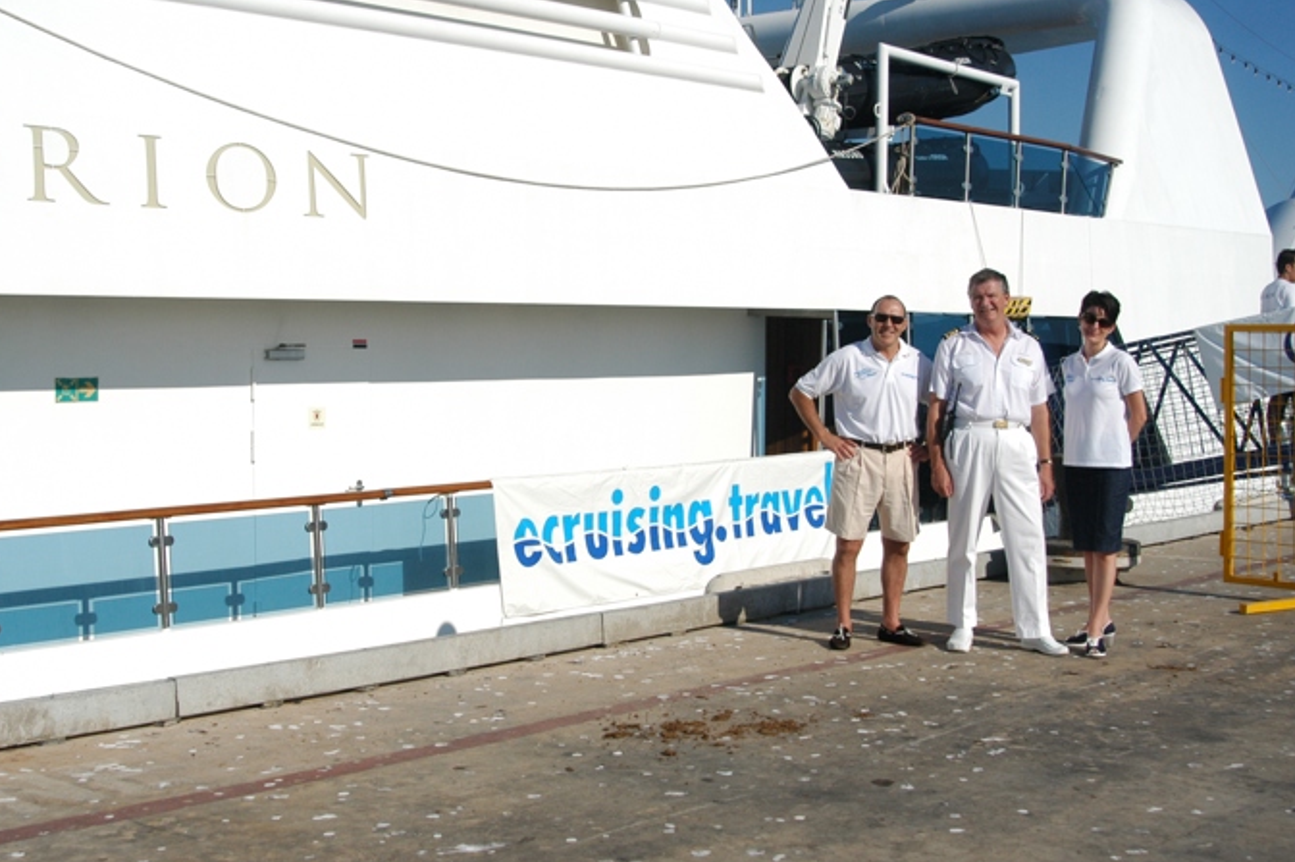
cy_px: 397
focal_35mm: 47
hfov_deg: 41.9
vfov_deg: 28.6
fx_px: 1689
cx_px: 572
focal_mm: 28
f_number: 7.1
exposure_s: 1/3000
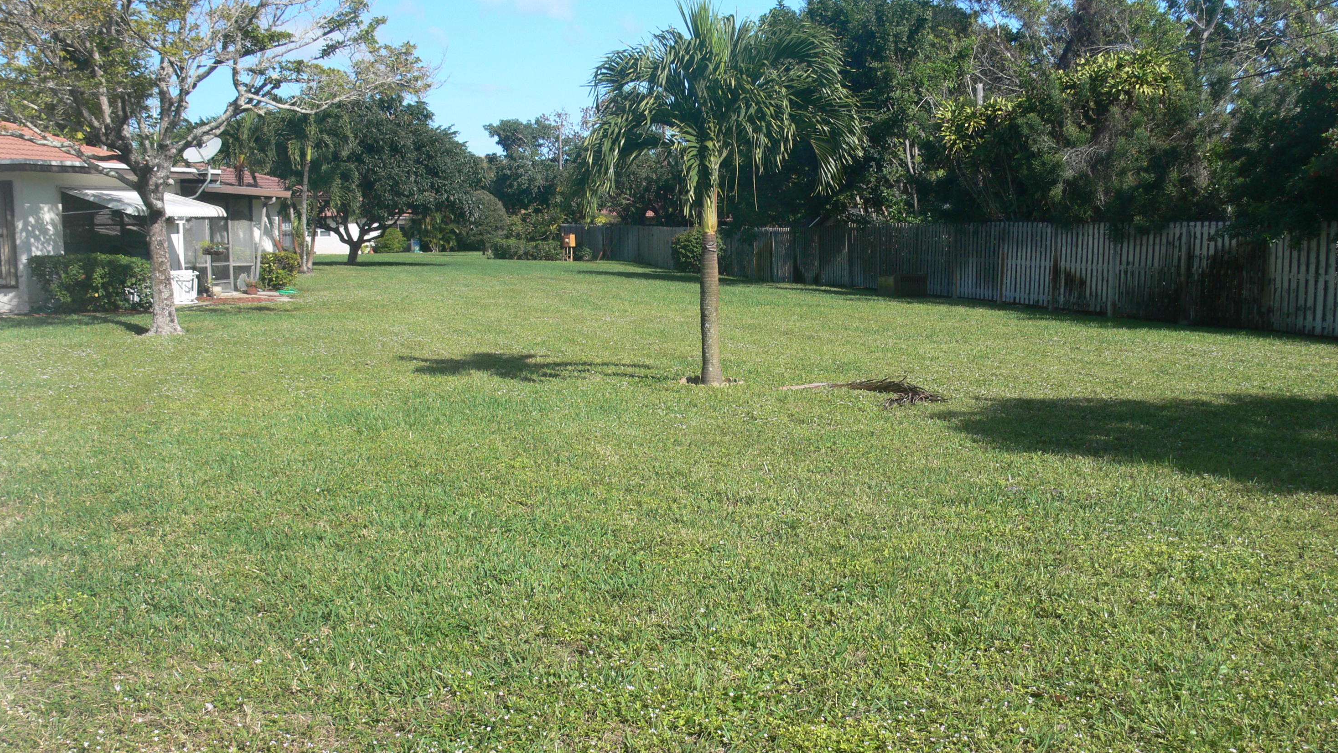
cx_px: 680
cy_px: 437
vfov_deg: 30.4
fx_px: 1384
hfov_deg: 51.6
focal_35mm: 39
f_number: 5
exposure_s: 1/100
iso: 80
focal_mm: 7.4
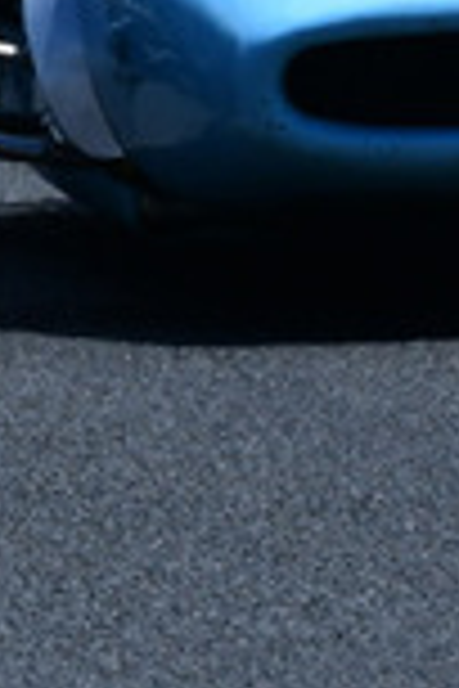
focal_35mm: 3144
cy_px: -252
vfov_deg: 0.7
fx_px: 60124
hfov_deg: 0.4
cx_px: 436
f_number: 13
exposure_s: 1/640
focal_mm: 400
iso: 320
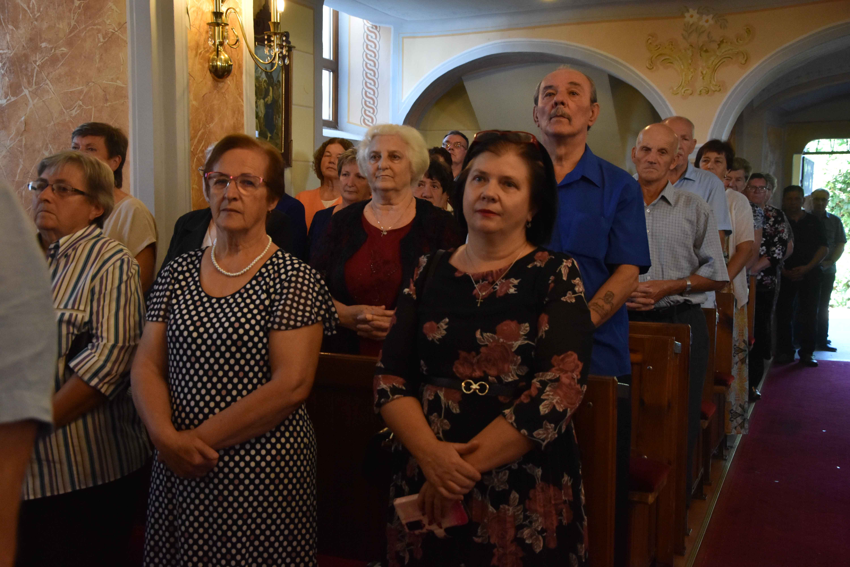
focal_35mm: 42
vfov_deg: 31.9
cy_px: 284
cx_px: 425
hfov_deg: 46.4
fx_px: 992
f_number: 5
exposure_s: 1/160
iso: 2000
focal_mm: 28
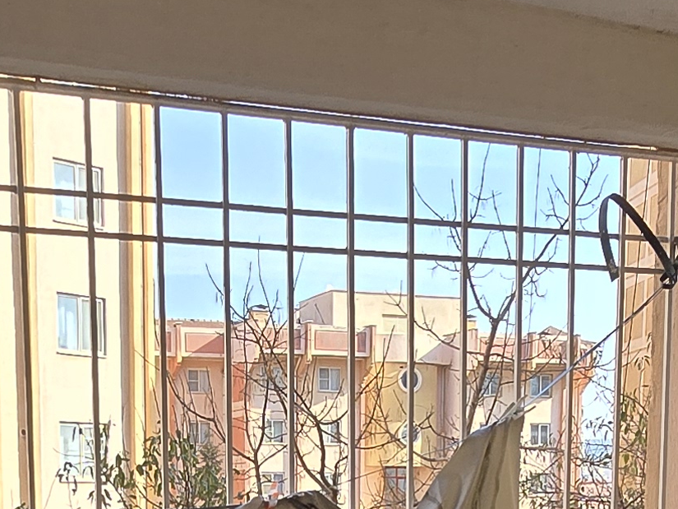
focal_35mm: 63
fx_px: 1234
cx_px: 253
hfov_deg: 30.6
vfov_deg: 20.5
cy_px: 721
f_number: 2.2
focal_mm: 2.2
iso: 50
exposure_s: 1/633
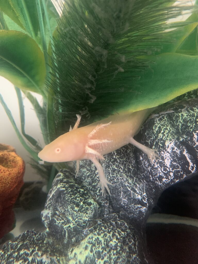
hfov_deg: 53.1
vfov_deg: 67.3
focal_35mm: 26
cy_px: 132
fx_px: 198
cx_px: 99
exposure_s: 1/30
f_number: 1.8
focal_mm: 4.25
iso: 640
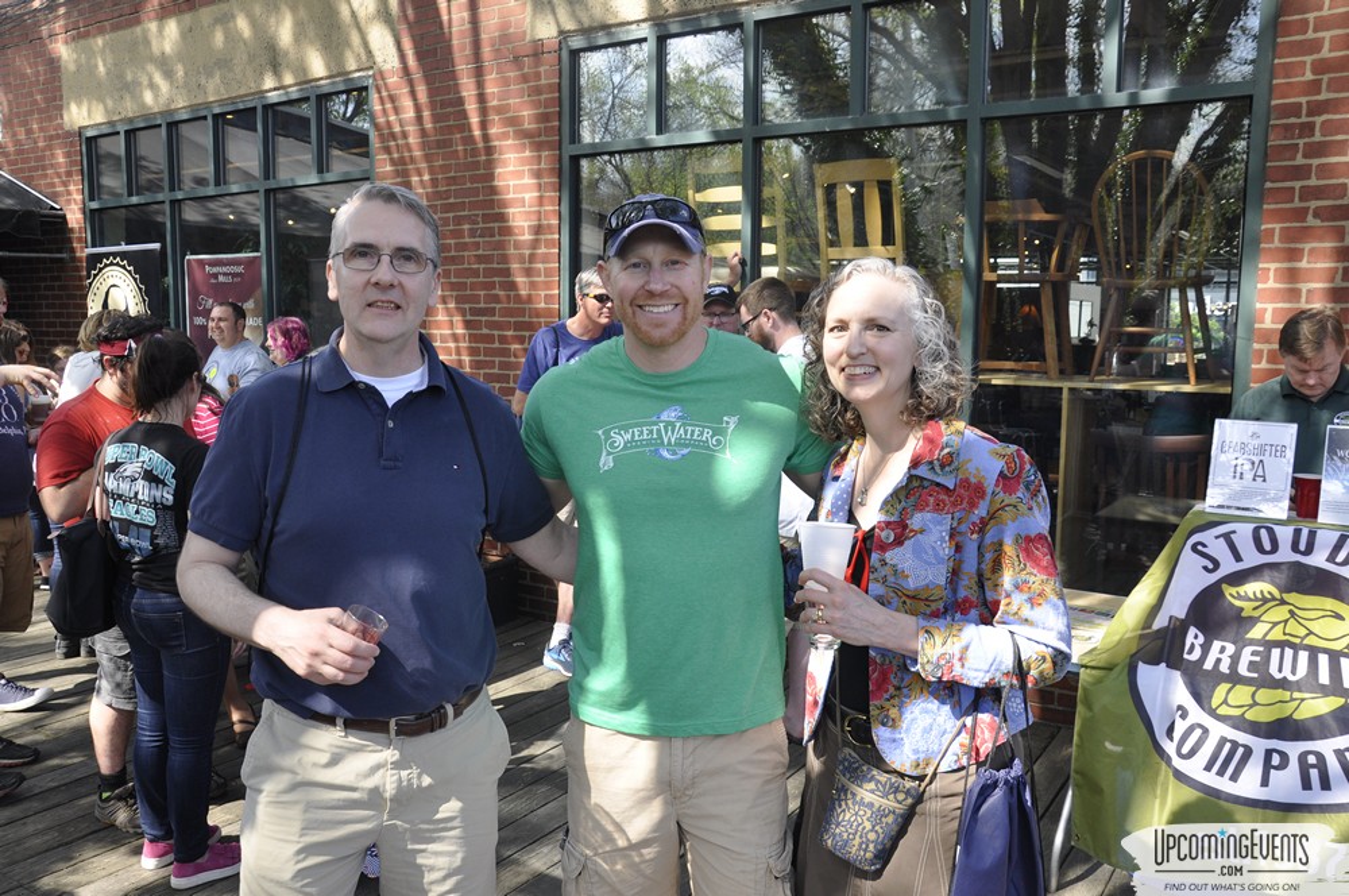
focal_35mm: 27
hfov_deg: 67.4
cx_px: 674
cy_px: 448
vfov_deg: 47.8
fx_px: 1010
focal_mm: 18
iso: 400
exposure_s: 1/200
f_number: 9
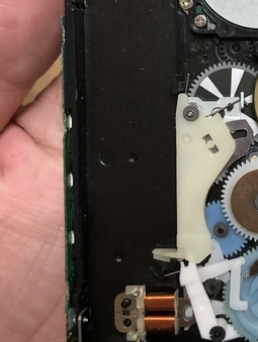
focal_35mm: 66
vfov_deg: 29.0
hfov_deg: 21.3
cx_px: 273
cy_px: 96
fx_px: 655
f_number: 1.8
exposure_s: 1/17
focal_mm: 3.99
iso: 80
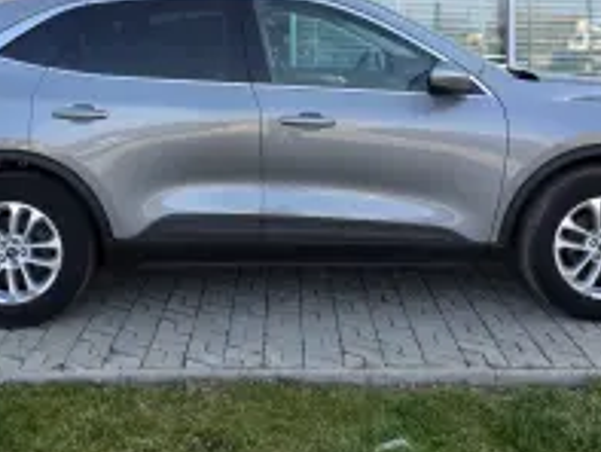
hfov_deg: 44.7
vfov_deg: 33.2
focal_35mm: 42
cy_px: 79
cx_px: 272
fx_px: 730
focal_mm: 6.3
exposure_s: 1/359
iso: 40
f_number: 1.7
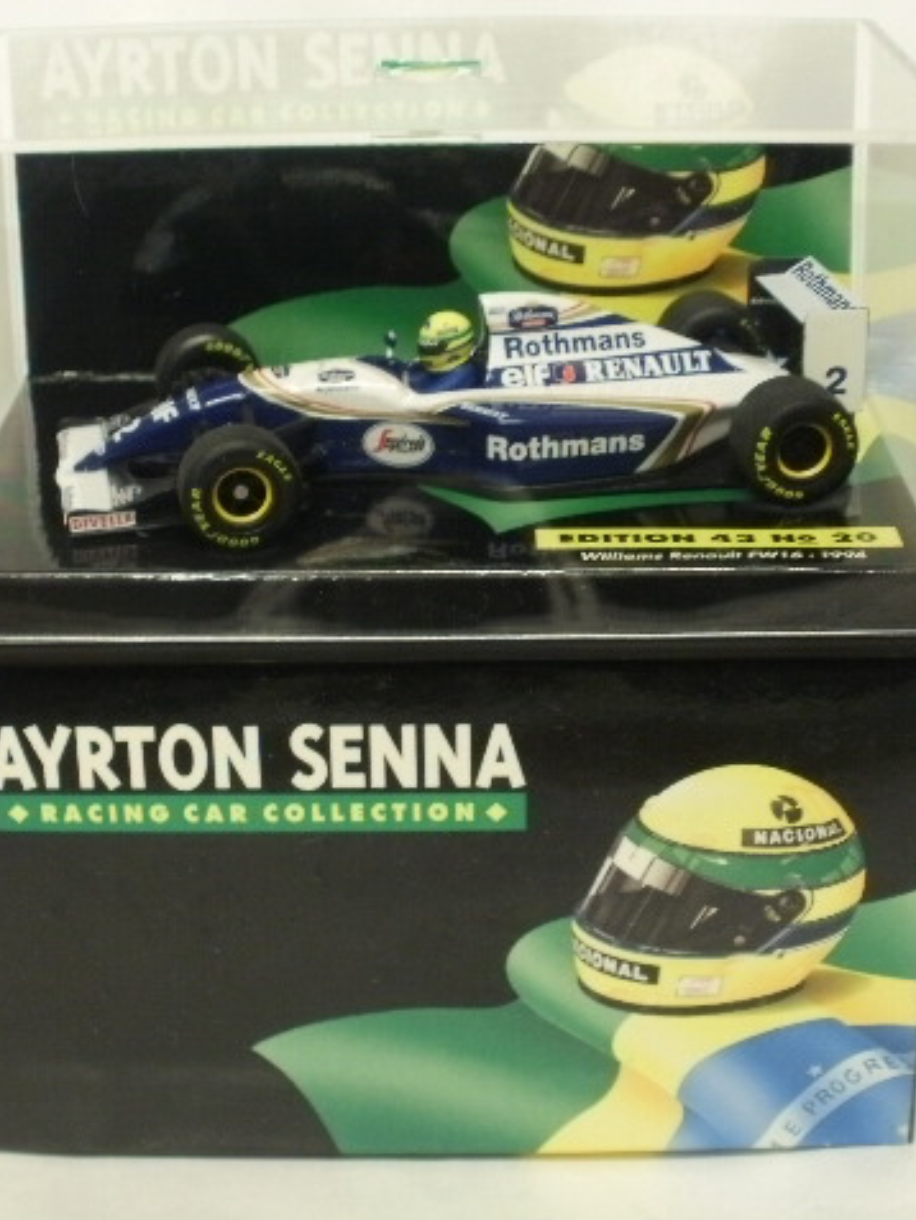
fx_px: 2081
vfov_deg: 32.7
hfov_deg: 24.8
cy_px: 611
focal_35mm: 59
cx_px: 458
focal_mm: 7.7
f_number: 4
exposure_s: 1/5
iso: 125
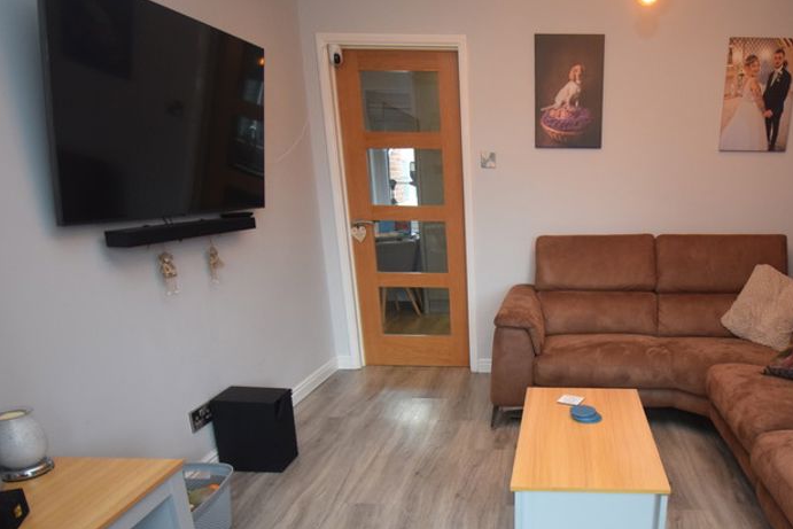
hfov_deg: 68.8
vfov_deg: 49.7
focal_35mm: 25
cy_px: 383
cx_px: 549
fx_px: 551
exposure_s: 1/60
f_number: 4.5
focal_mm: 10
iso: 1100
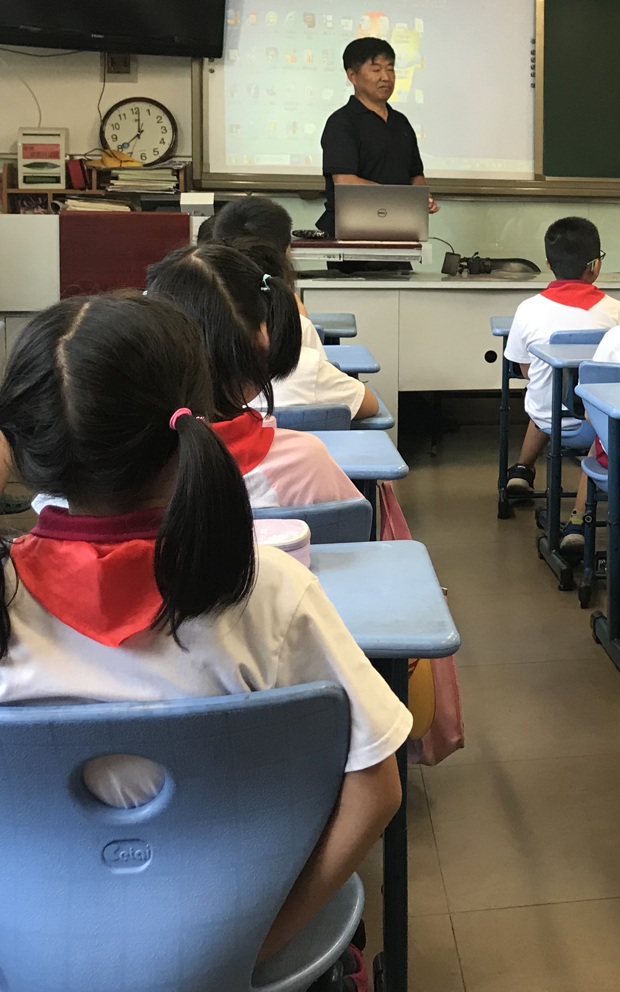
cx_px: 693
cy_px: 315
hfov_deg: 22.2
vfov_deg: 36.4
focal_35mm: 55
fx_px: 1487
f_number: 1.8
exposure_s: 1/33
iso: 25
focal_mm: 3.99
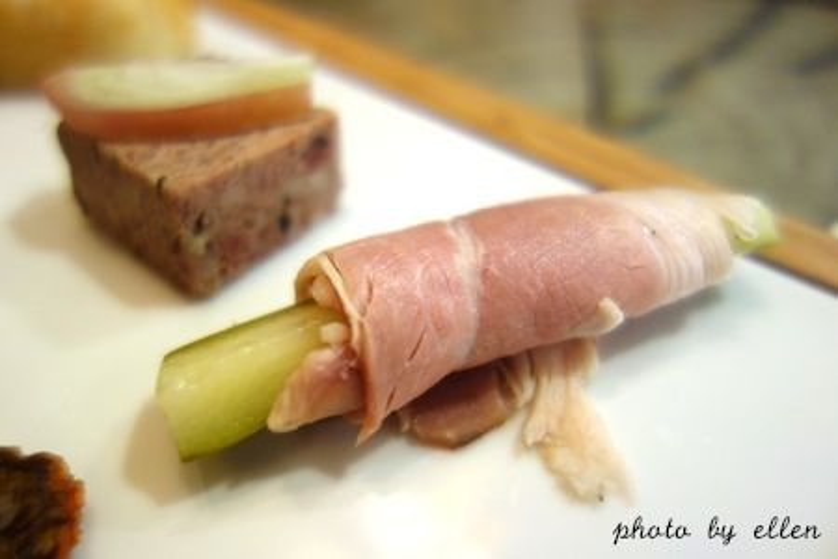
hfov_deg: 65.5
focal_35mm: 28
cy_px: 280
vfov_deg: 46.4
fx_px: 652
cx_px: 419
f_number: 1.8
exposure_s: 1/30
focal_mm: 10.4
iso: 320
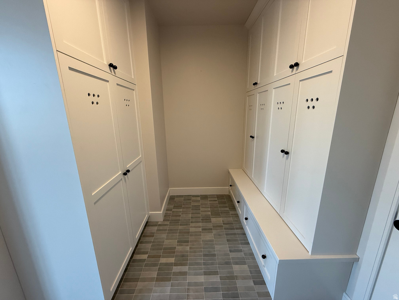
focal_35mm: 14
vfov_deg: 85.7
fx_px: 161
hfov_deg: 102.1
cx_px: 200
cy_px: 150
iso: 200
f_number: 2.2
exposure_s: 1/120
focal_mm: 2.22
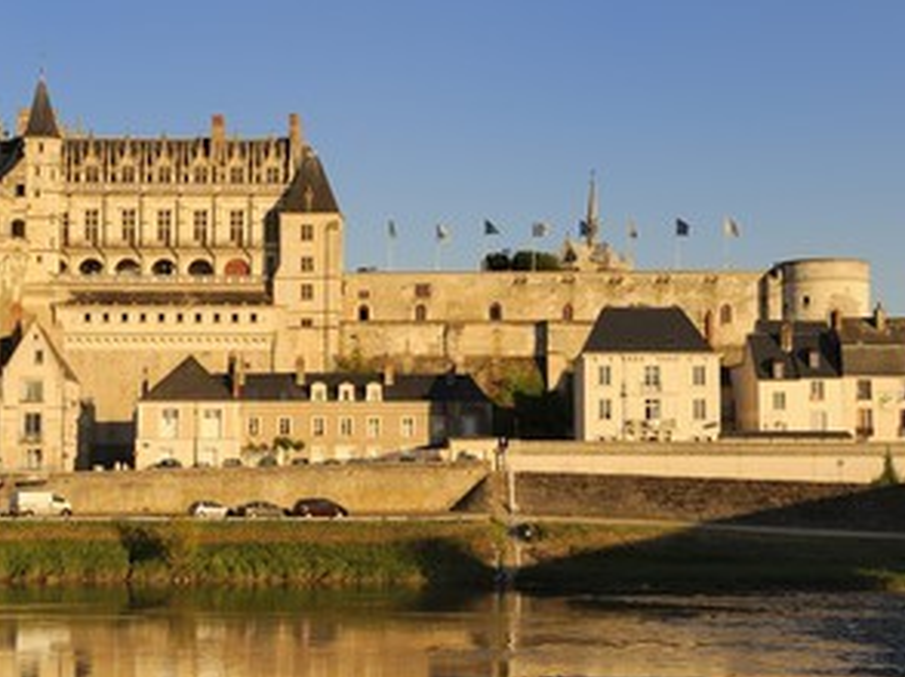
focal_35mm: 77
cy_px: 348
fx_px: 2011
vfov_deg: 19.1
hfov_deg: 25.3
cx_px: 323
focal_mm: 56
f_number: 14
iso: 200
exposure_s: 1/160
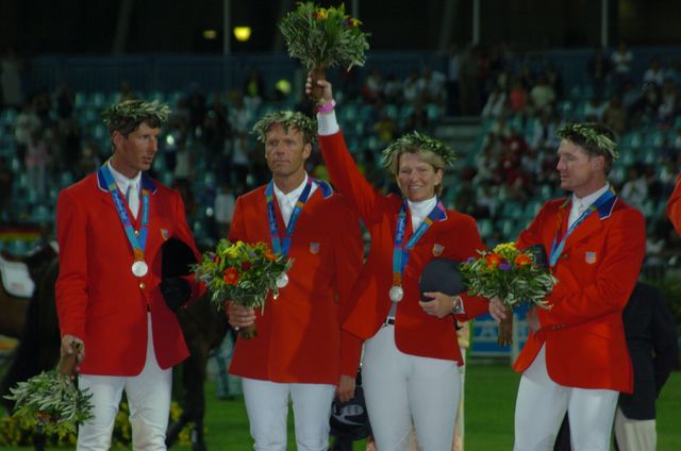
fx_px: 4814
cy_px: 226
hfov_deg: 8.1
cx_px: 340
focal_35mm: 255
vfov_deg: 5.4
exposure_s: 1/250
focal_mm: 170
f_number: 5.6
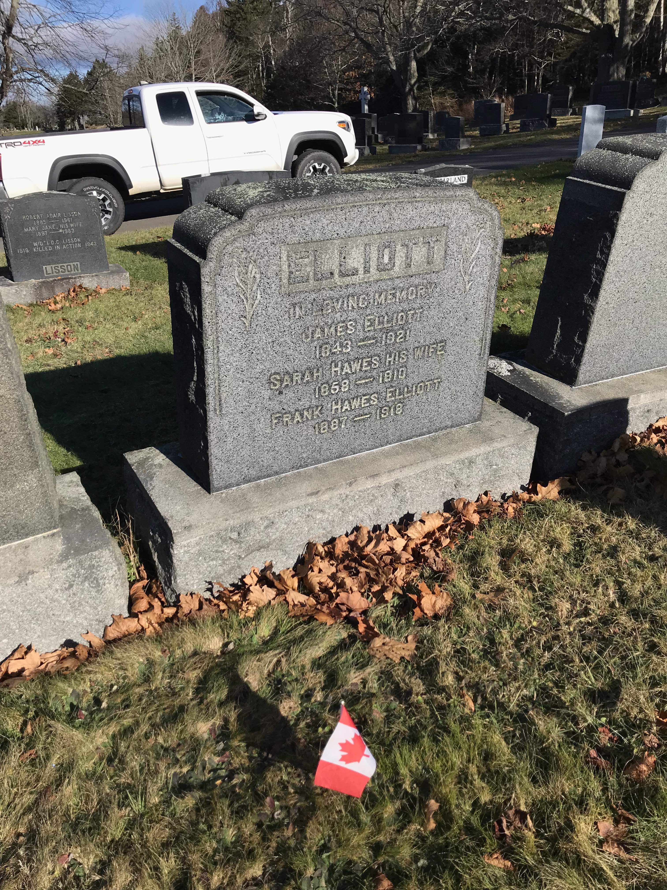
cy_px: 445
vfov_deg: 63.4
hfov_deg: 49.7
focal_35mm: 28
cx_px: 334
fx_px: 719
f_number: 1.8
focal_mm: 3.99
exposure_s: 1/2519
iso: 20
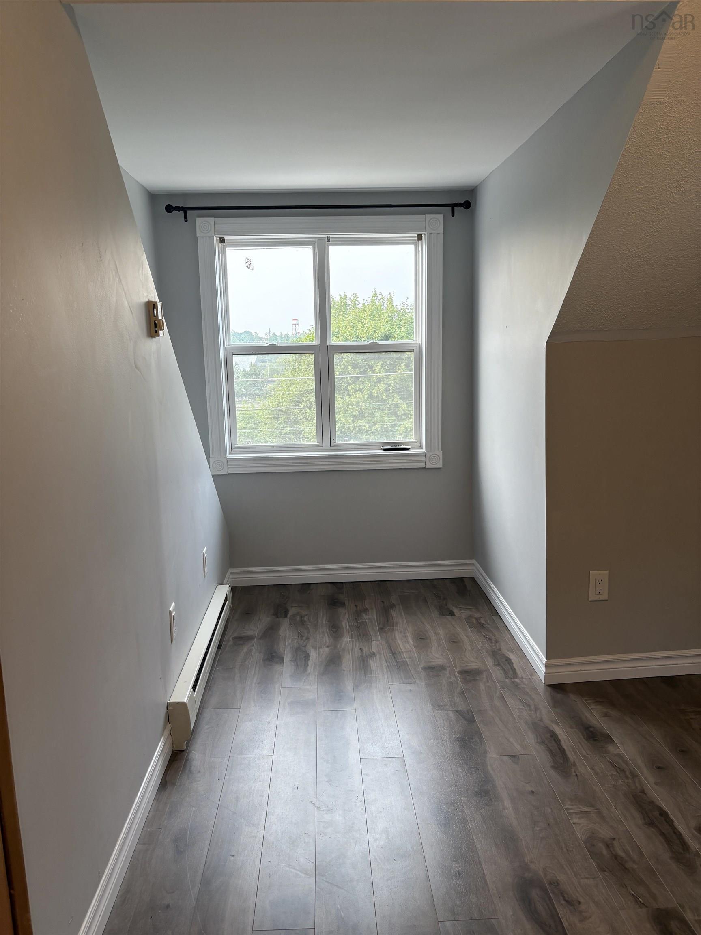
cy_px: 468
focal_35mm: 26
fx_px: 702
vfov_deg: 67.3
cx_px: 350
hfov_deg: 53.1
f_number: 1.6
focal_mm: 5.96
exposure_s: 1/152
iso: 100
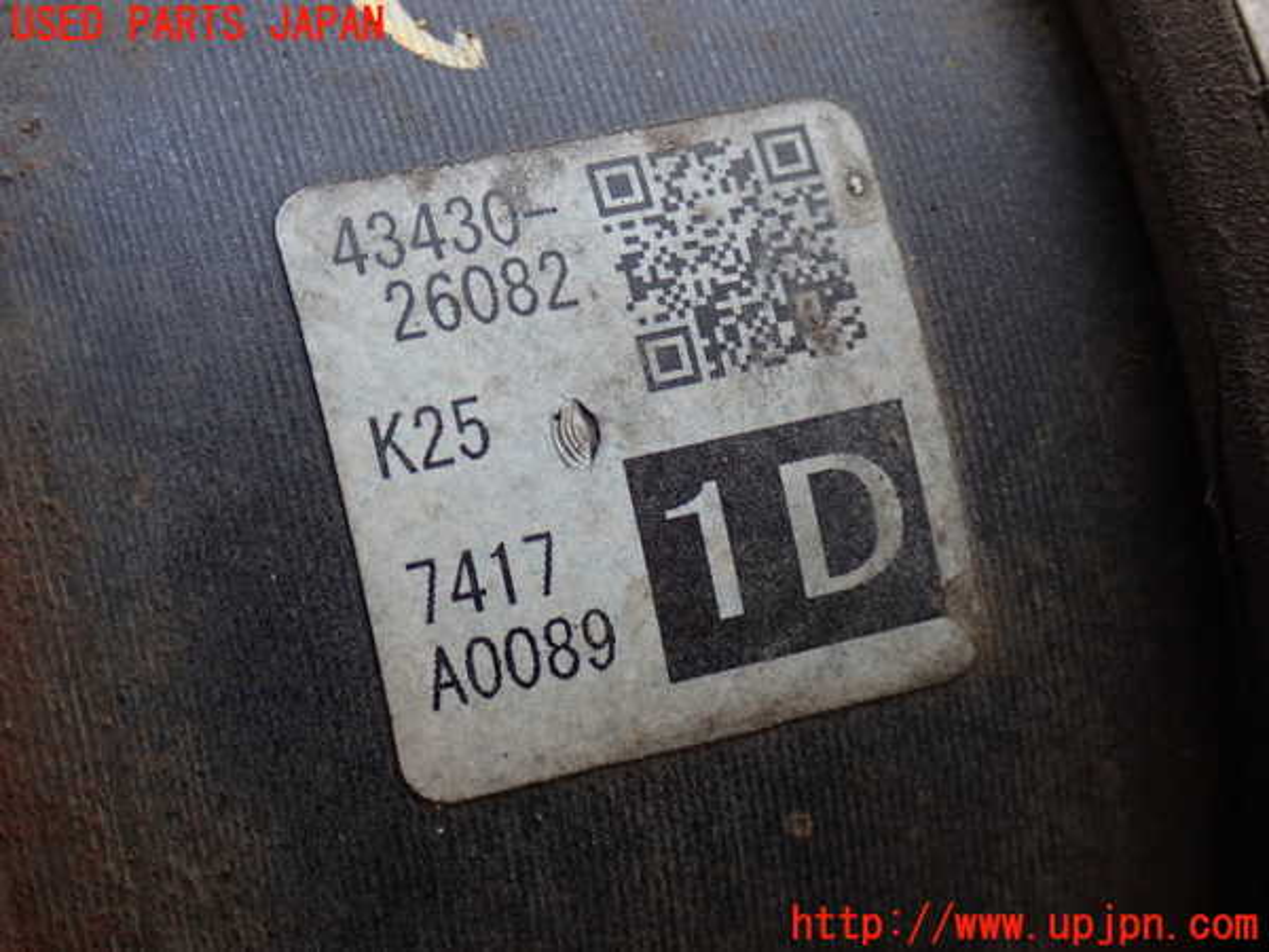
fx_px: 2603
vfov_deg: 20.7
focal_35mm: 71
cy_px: 476
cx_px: 634
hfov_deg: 27.4
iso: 320
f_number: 3.9
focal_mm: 12.73
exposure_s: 1/60
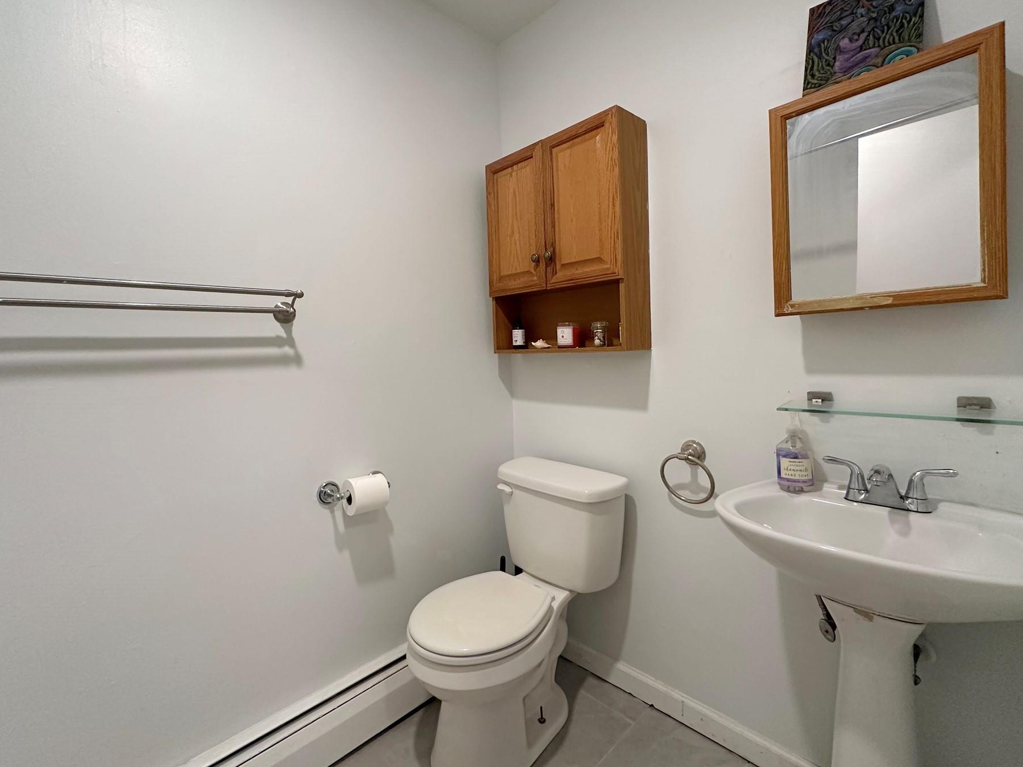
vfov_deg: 78.0
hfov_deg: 94.5
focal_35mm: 16
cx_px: 519
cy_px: 362
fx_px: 473
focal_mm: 2.22
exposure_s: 1/120
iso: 320
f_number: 2.2
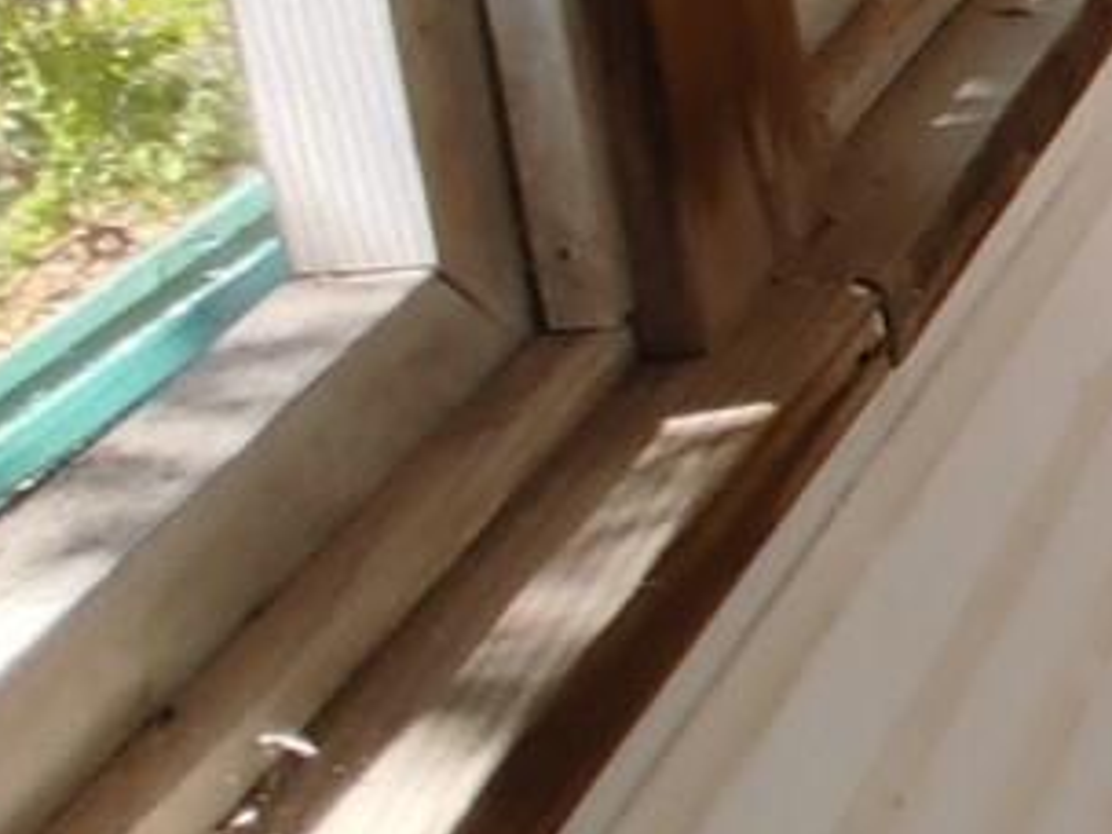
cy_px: -91
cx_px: 2879
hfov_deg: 13.0
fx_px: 3245
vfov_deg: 14.3
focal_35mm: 101
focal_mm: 1.78
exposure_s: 1/120
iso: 50
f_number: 1.9
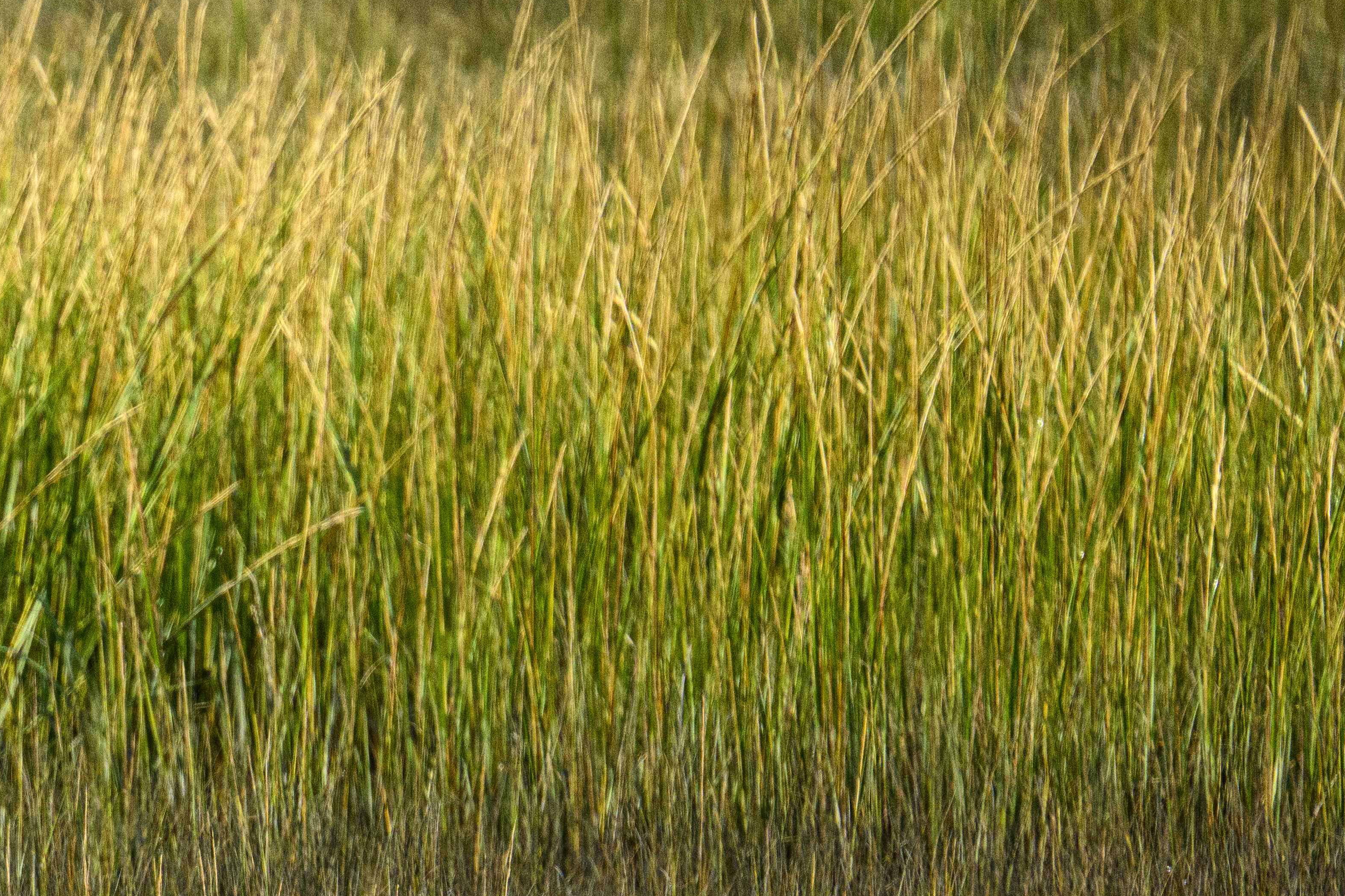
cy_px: 1137
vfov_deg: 1.3
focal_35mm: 1049
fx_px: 39191
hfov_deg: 2.0
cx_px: -236
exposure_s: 1/6400
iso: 1250
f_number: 5.6
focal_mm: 400
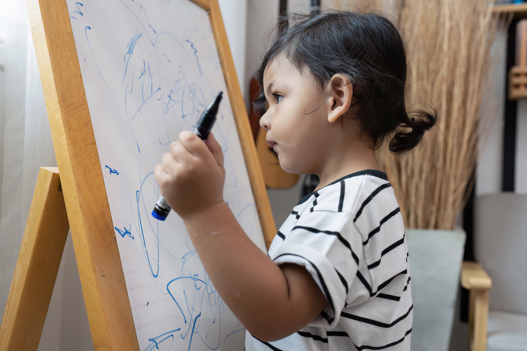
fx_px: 512
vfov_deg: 37.9
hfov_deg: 54.4
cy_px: 176
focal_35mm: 35
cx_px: 264
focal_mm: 35
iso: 320
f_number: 4
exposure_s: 1/100
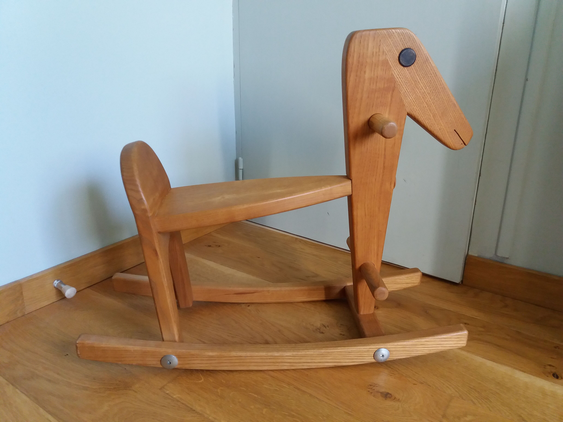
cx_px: 282
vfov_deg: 49.7
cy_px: 211
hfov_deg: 63.4
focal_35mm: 28
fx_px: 455
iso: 160
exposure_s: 1/20
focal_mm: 3.7
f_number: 1.9
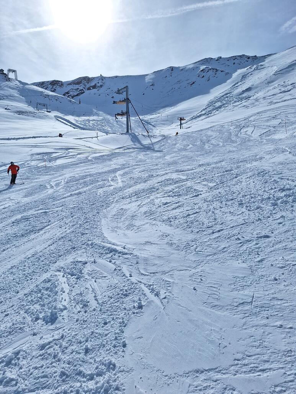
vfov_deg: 73.9
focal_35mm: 23
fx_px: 262
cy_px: 197
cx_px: 148
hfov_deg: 58.9
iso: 40
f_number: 1.8
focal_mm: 5.54
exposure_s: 1/11236
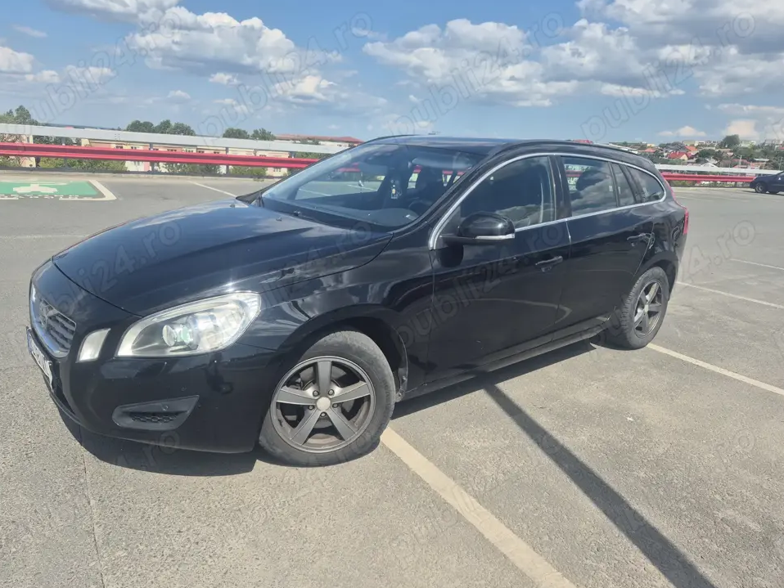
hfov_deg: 71.6
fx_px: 544
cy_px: 300
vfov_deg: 56.8
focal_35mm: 24
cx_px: 380
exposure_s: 1/1772
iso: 25
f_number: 1.8
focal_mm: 5.4
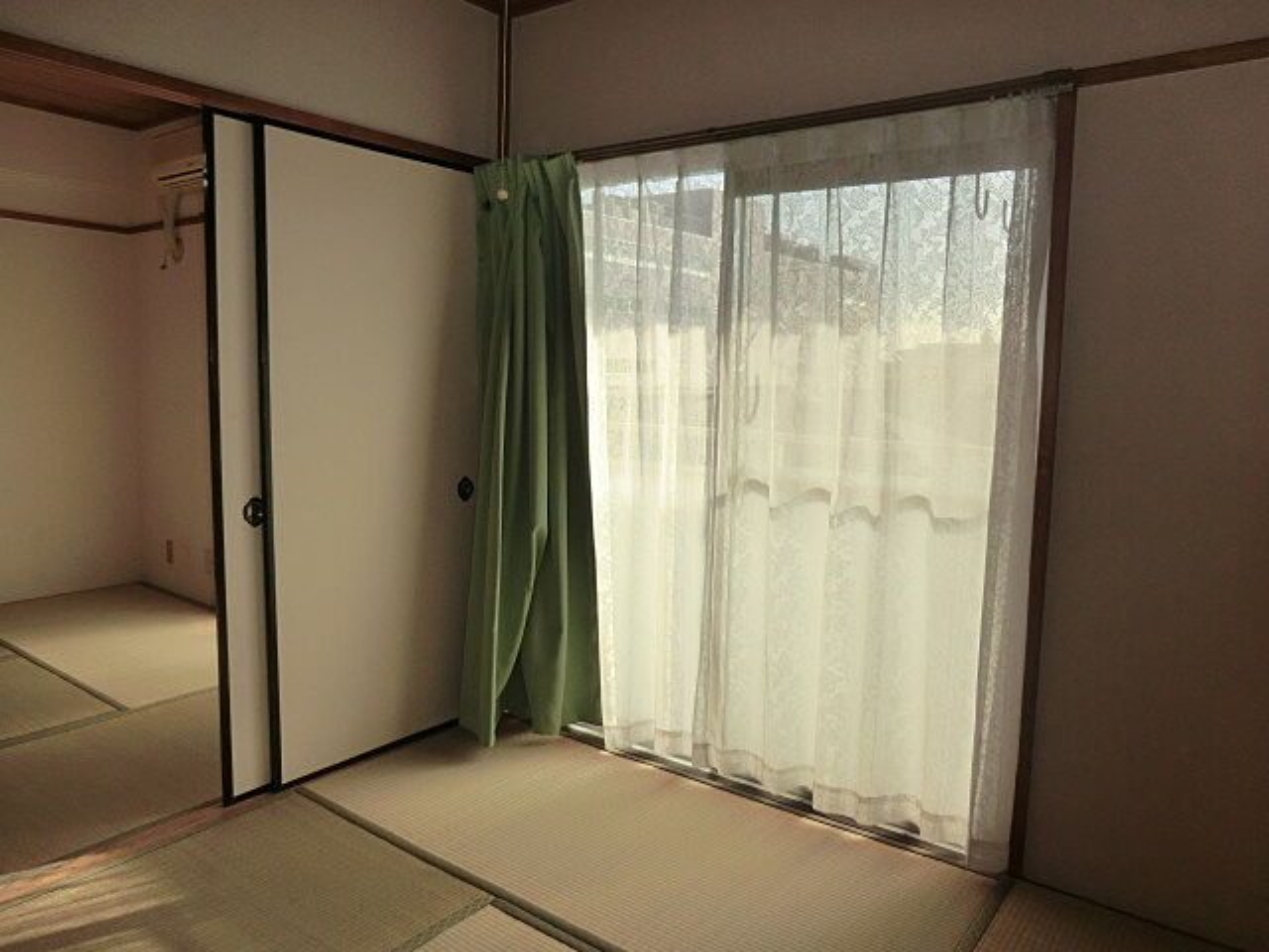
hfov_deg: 71.6
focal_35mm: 24
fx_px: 880
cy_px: 476
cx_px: 634
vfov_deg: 56.8
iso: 80
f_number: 3.2
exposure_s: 1/500
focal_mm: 4.3
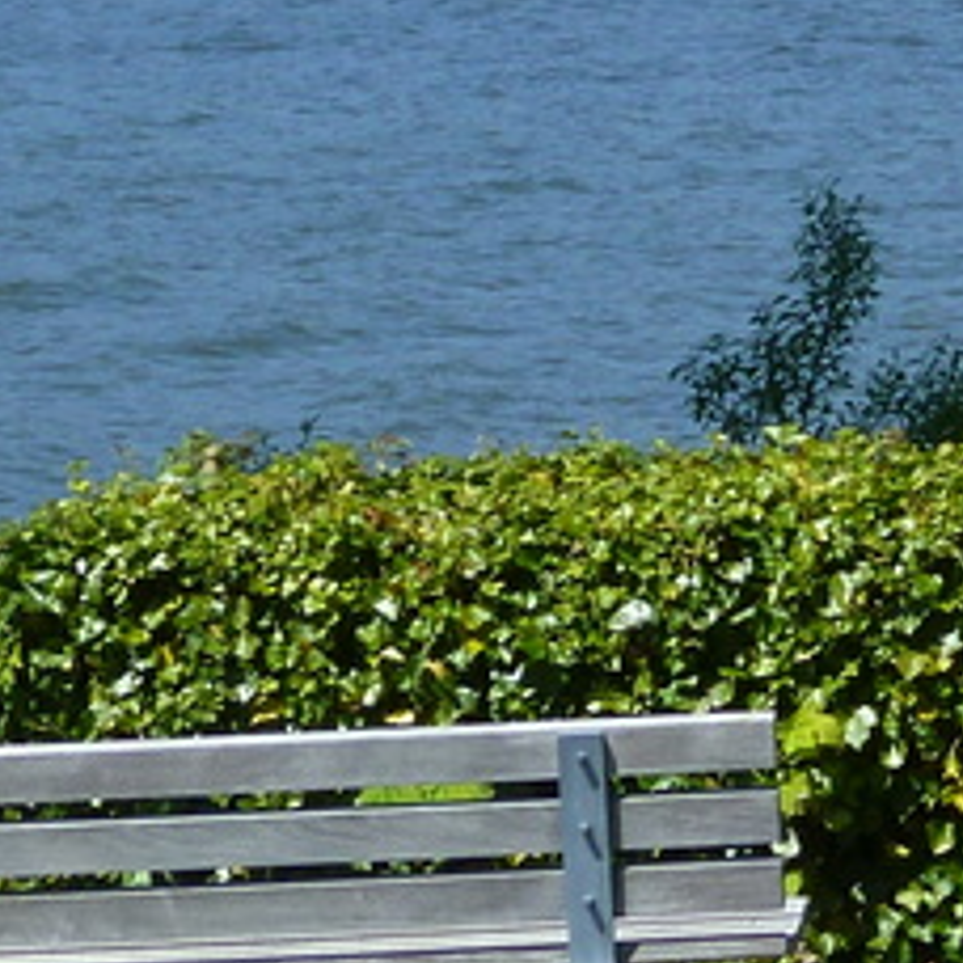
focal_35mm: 353
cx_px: 2395
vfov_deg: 4.9
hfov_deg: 4.8
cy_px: -549
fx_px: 11110
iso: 80
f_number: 4.8
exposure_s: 1/320
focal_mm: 12.7
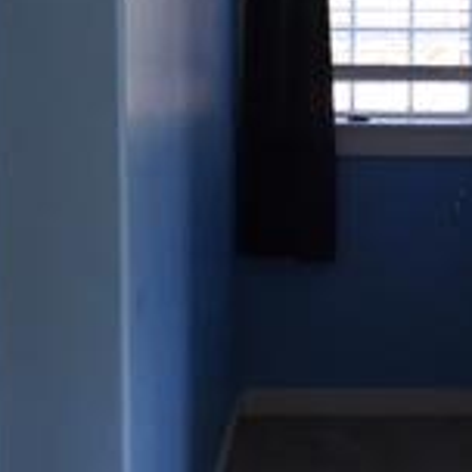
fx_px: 1666
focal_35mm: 108
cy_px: 127
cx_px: 360
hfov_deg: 16.0
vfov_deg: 16.1
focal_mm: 4.15
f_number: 2.2
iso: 25
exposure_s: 1/30
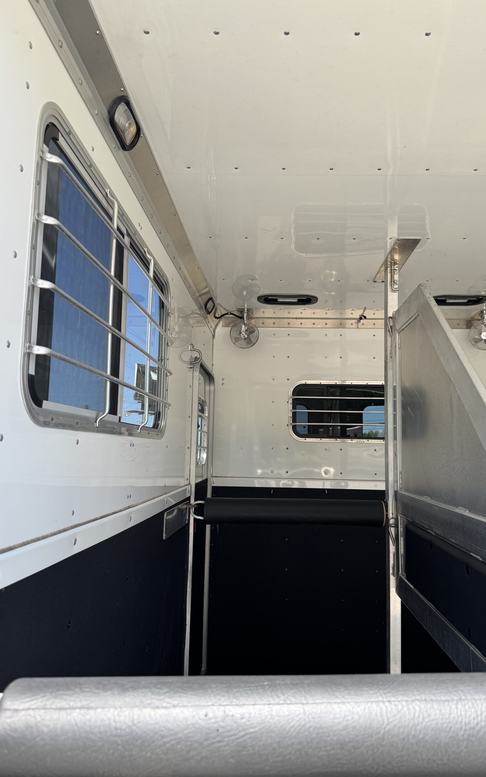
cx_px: 264
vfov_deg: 70.4
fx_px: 551
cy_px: 383
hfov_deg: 47.6
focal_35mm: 26
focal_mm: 6.76
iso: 80
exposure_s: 1/925
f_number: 1.78
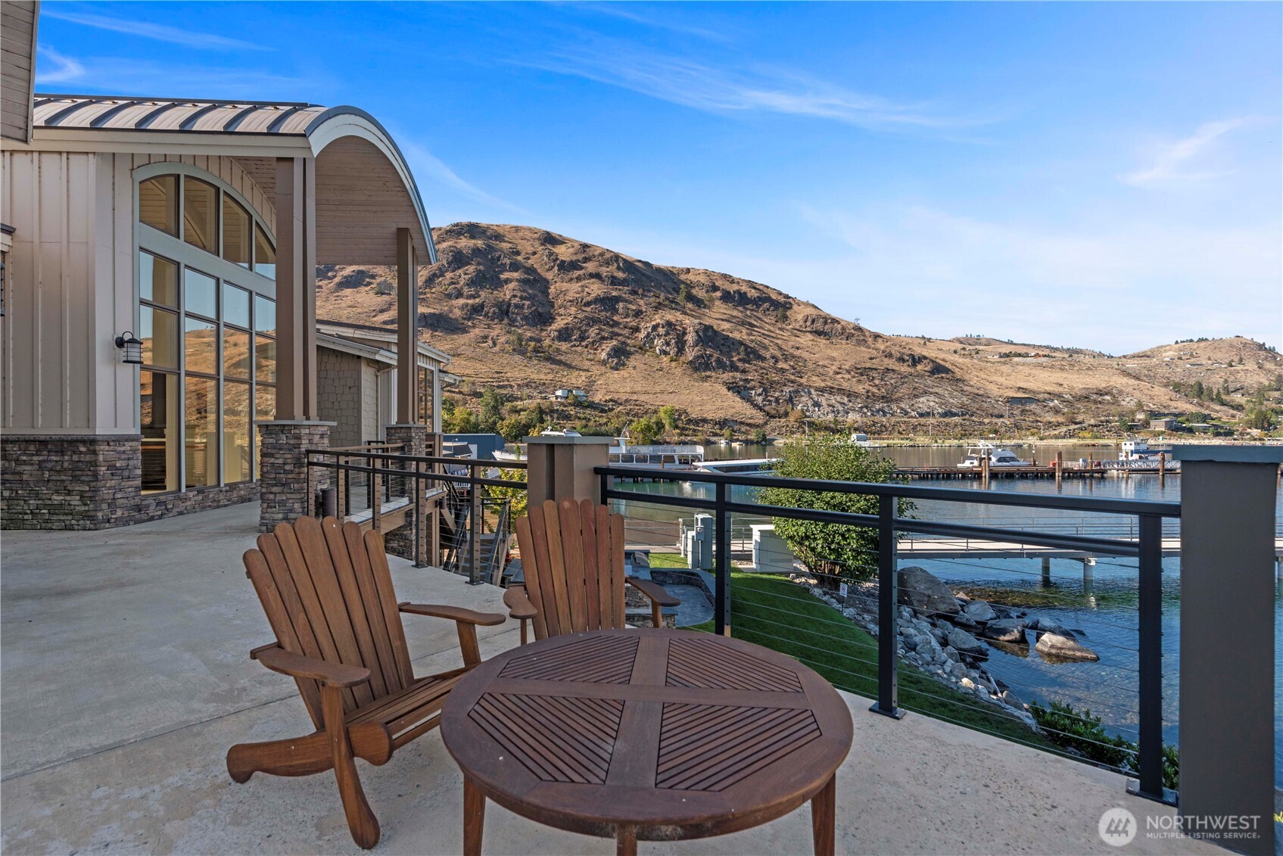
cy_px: 428
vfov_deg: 73.8
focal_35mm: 16
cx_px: 642
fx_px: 570
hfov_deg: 96.7
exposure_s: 1/400
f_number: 8
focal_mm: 16
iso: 100
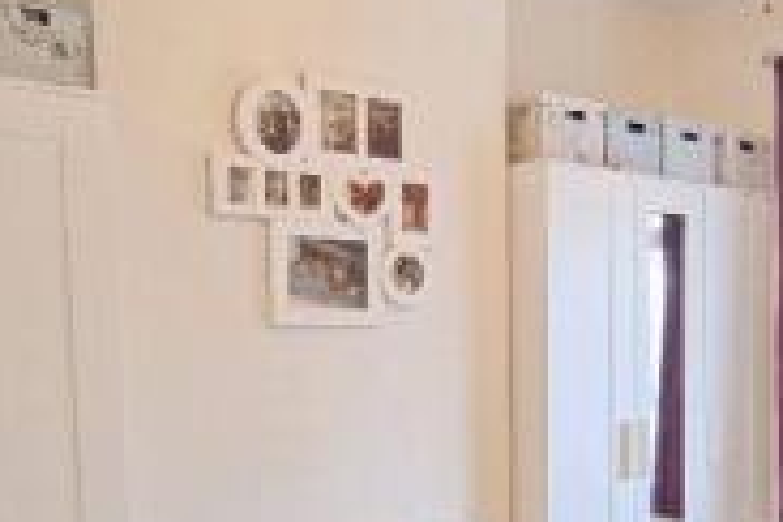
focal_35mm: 43
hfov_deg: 43.5
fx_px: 935
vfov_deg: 30.5
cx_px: 618
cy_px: 409
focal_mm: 1.74
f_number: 2.2
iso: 160
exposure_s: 1/50
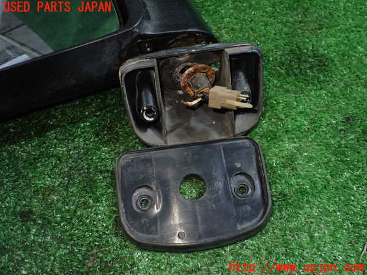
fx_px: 318
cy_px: 138
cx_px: 184
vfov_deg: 46.8
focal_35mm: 30
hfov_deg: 60.0
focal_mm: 5.4
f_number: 2.3
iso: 800
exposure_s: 1/125
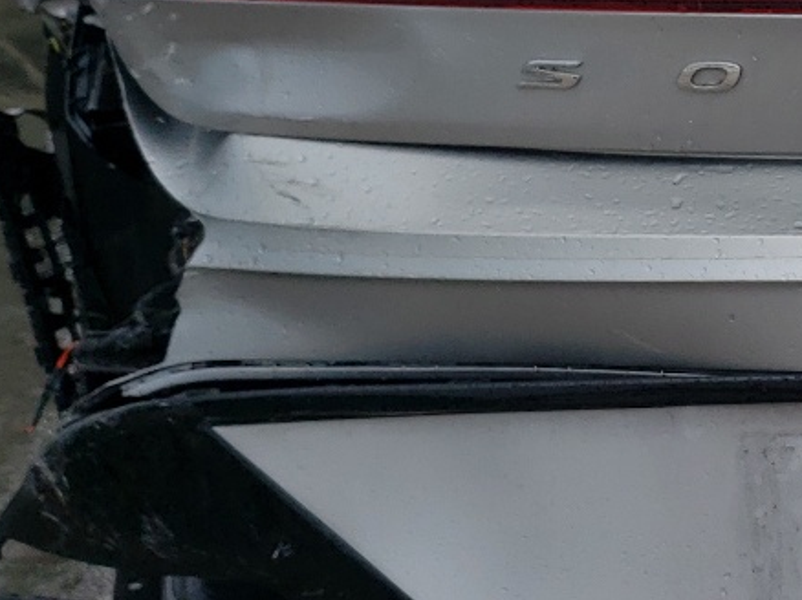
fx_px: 2200
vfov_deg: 15.2
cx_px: 943
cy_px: -27
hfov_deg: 19.5
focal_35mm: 95
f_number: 1.5
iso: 50
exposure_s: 1/1250
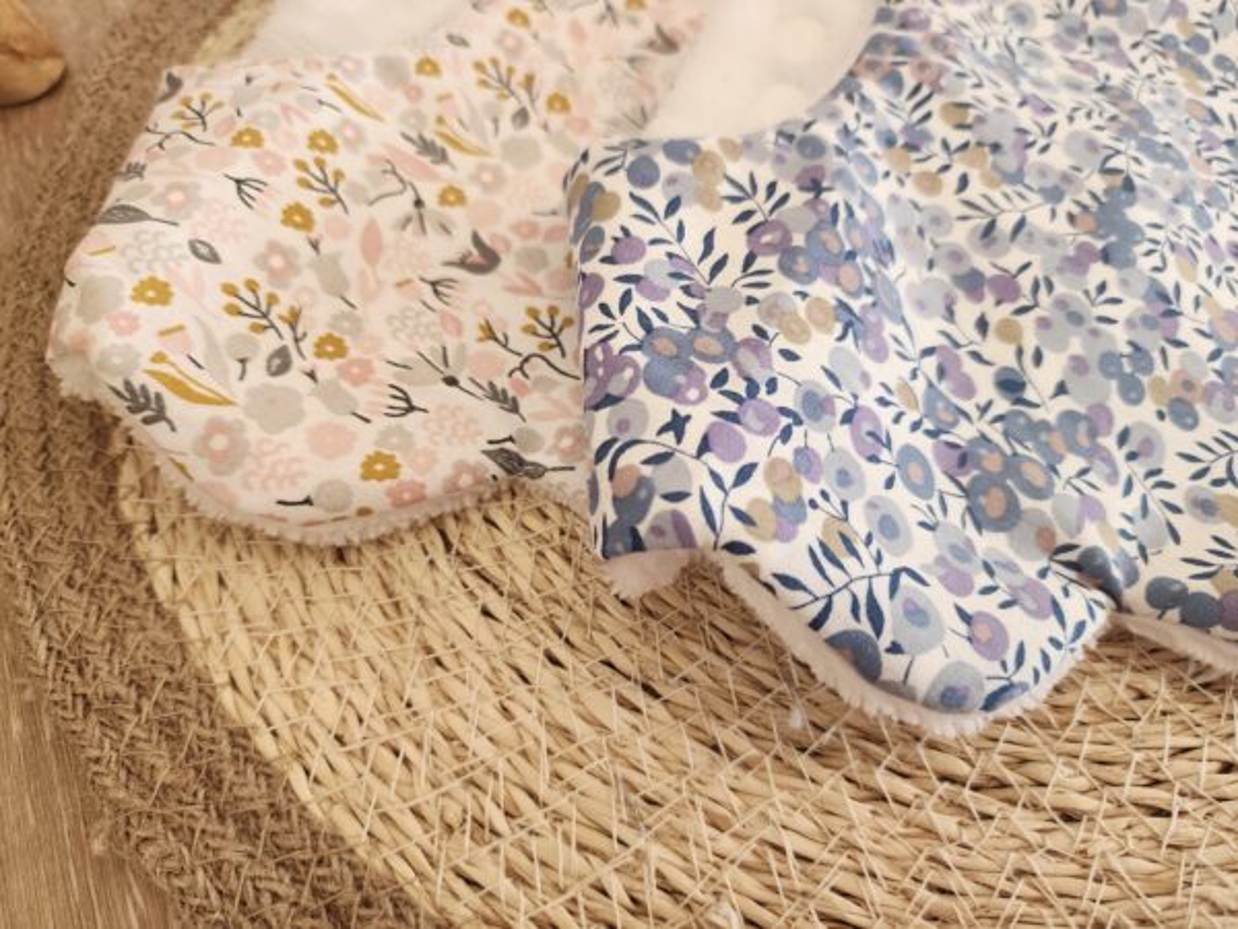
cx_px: 619
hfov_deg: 73.9
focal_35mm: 23
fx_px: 823
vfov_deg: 58.9
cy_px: 464
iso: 160
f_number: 1.8
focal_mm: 6.4
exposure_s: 1/182
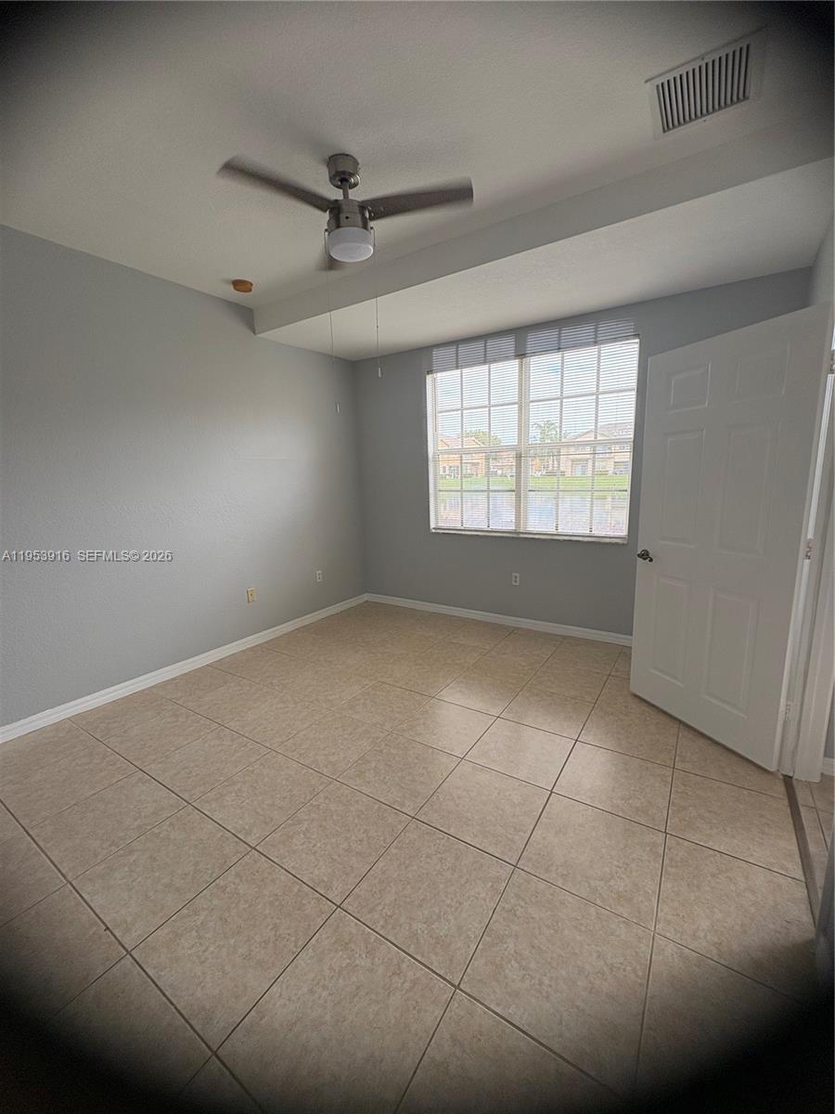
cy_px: 557
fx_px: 450
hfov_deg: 85.7
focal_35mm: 14
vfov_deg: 102.1
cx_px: 418
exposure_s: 1/132
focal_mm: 2.22
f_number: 2.2
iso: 64
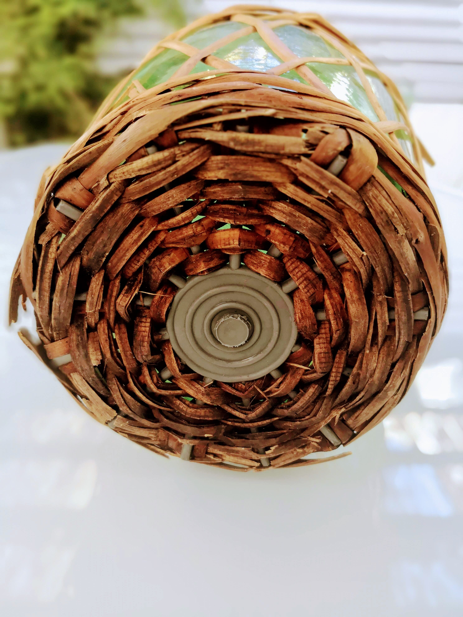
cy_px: 308
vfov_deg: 65.3
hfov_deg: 51.4
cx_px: 232
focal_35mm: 27
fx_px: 482
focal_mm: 3.95
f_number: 4
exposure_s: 1/50
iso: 160
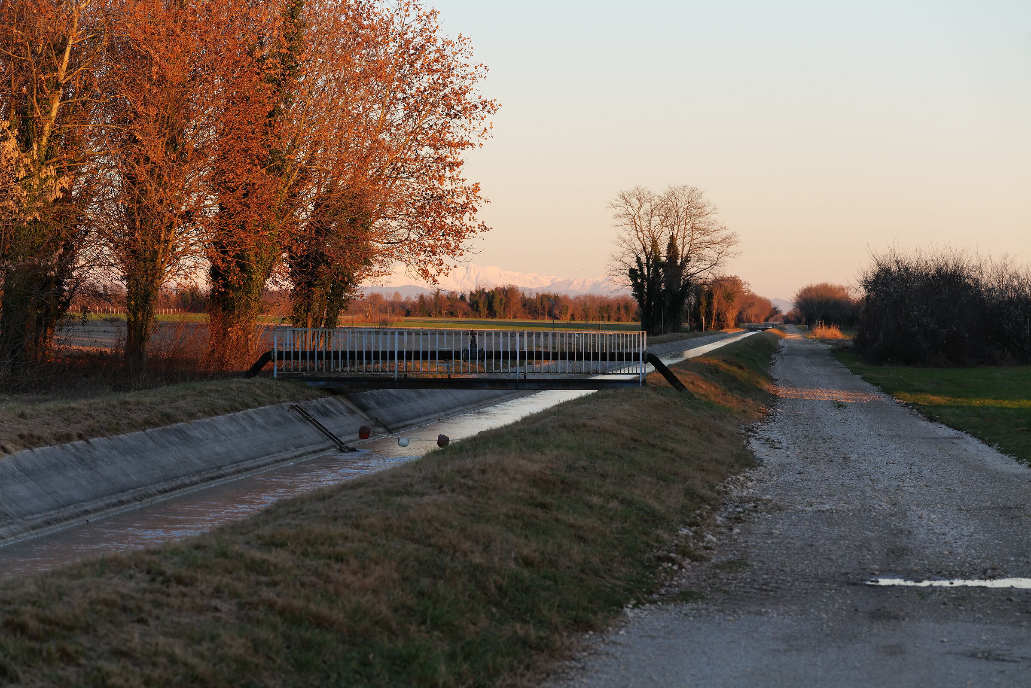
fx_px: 3008
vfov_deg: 13.1
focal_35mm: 105
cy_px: 344
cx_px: 516
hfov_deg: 19.4
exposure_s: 1/125
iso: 320
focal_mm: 105
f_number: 6.3
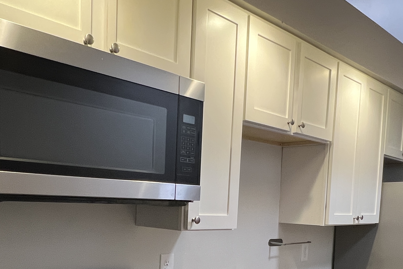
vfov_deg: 36.4
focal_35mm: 34
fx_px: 381
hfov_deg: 55.8
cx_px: 191
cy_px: 243
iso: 160
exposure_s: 1/60
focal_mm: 1.57
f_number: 1.8
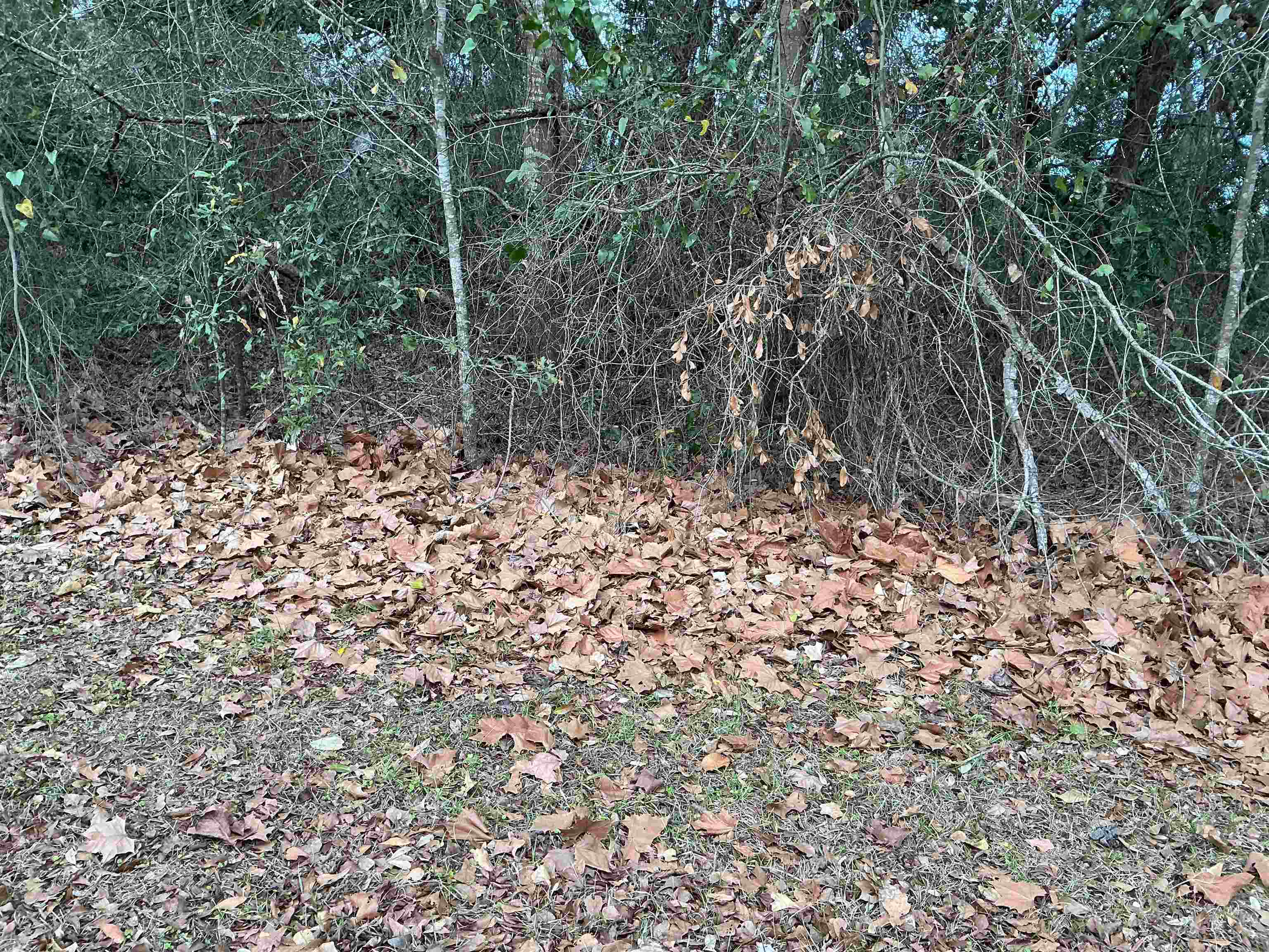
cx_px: 634
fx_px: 1063
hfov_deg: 61.7
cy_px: 476
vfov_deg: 48.2
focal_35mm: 29
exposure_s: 1/120
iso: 64
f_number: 1.8
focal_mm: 3
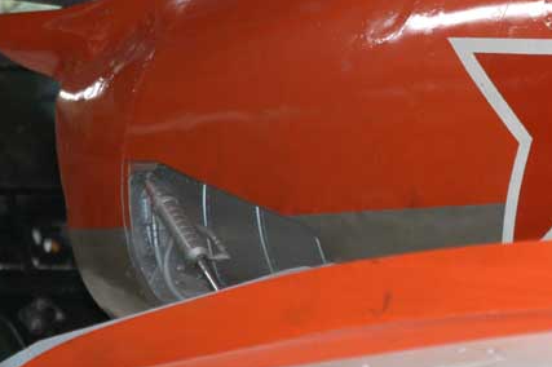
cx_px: 424
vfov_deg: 5.7
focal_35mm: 239
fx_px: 3661
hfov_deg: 8.6
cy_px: 74
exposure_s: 1/60
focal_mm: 85
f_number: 5
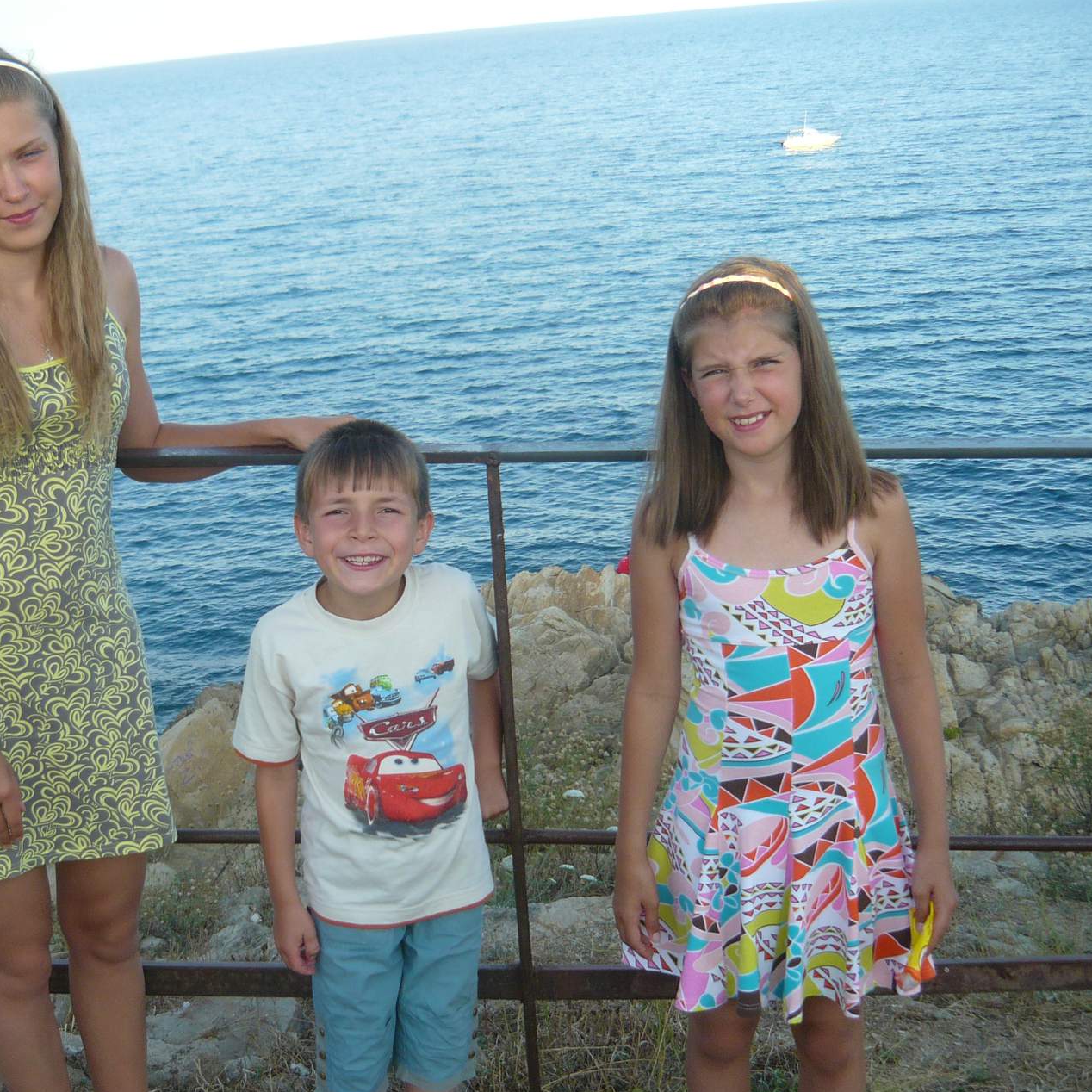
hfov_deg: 36.3
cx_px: 336
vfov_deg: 36.8
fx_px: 1642
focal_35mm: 46
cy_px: 603
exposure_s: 1/320
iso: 100
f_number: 2.8
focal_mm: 5.5
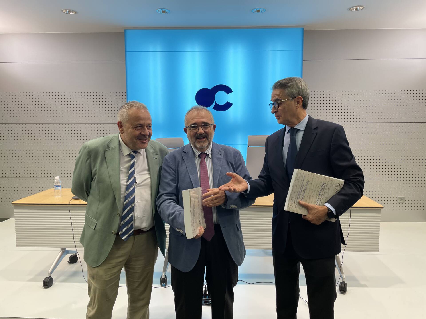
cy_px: 160
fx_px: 320
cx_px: 213
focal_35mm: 26
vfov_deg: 53.1
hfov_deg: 67.3
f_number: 1.6
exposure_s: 1/100
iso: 64
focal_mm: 4.2
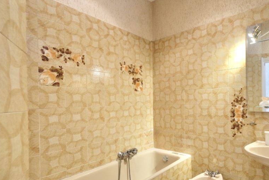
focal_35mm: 20
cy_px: 102
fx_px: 149
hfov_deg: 81.7
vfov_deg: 61.7
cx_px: 175
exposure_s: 1/30
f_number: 4
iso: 1000
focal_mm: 10
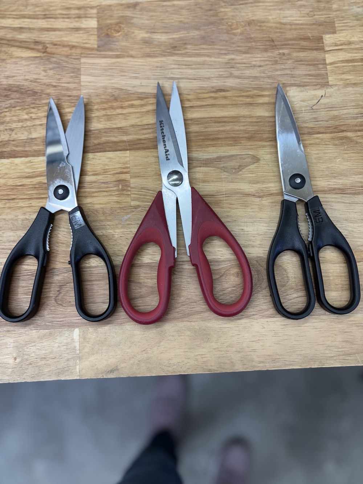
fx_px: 363
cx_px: 182
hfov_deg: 53.1
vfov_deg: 67.3
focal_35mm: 26
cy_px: 242
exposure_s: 1/120
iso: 100
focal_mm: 5.96
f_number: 1.6
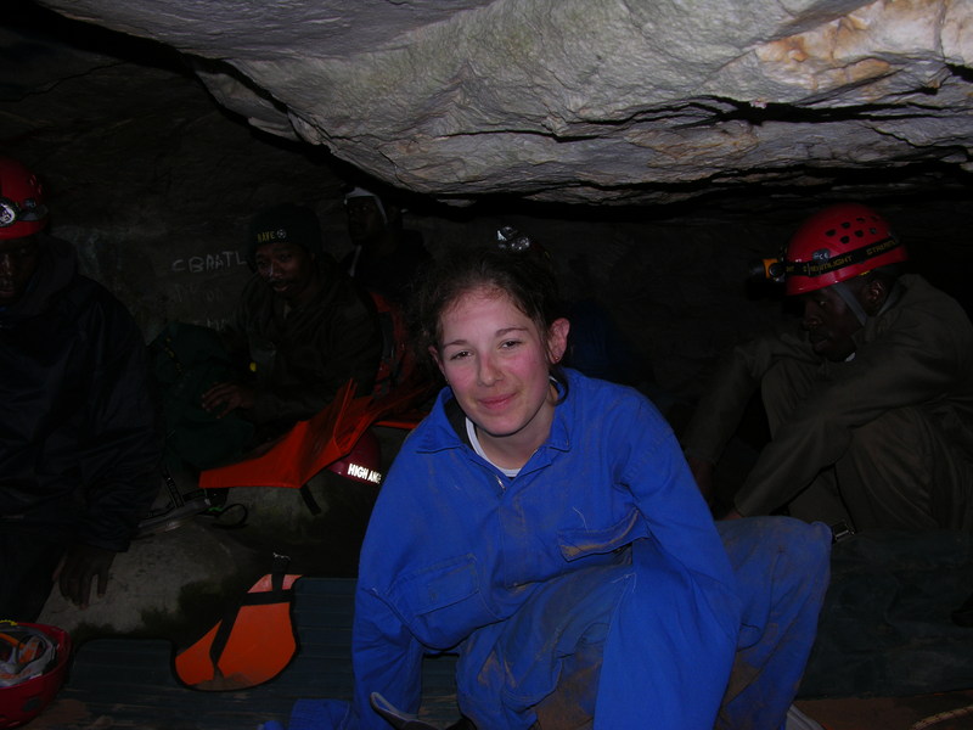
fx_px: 984
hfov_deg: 52.6
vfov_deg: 40.7
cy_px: 365
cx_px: 486
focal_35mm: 35
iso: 50
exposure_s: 1/30
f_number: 5.6
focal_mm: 8.9
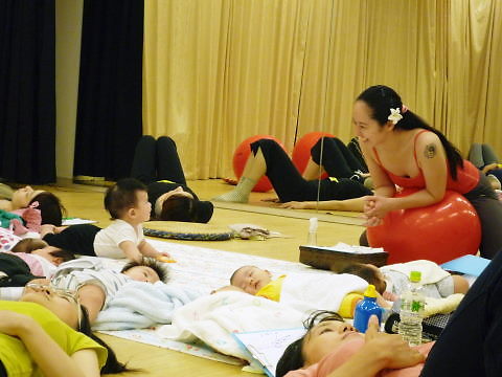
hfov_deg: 21.1
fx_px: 1349
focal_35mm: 93
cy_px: 188
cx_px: 251
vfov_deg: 15.9
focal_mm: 16.4
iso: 400
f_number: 5.5
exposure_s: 1/30
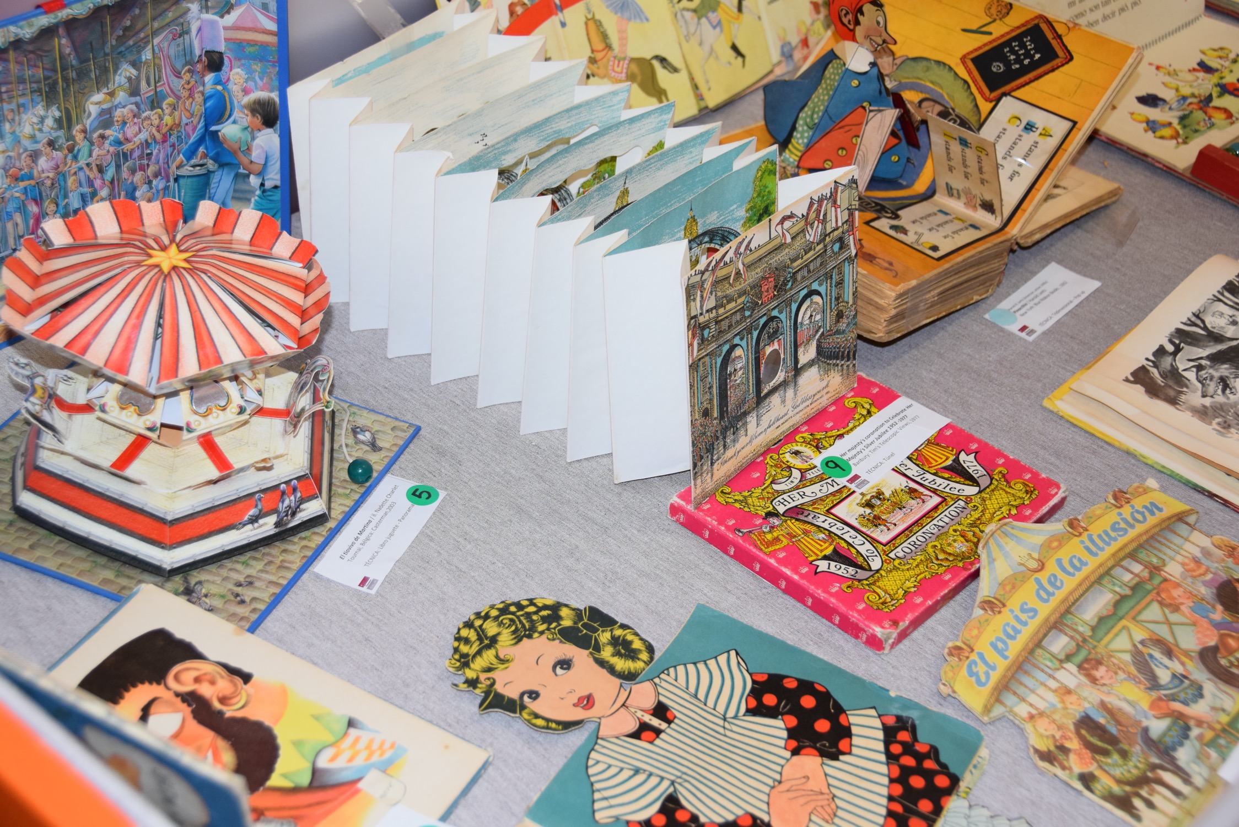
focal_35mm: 57
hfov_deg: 35.0
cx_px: 620
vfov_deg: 23.8
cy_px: 414
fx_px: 1962
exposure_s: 1/80
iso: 800
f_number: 4.5
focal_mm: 38
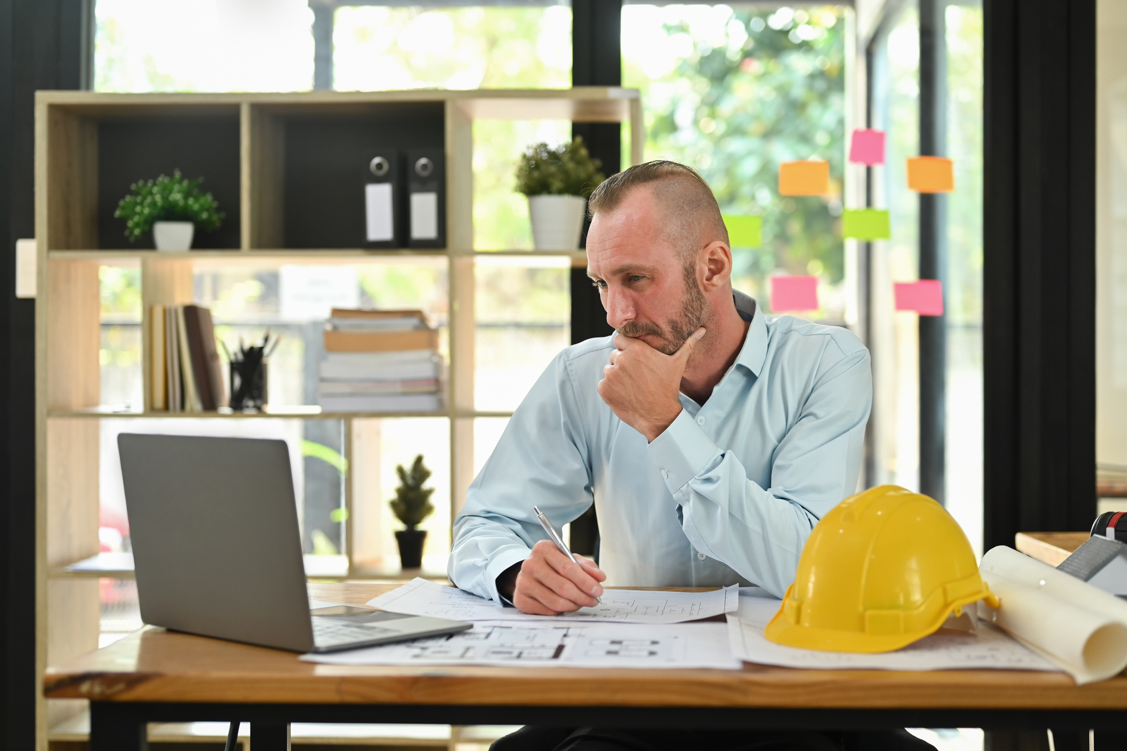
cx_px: 564
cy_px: 376
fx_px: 1565
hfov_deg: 39.6
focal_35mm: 50
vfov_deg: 27.0
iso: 500
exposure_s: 1/640
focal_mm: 50
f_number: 2.2
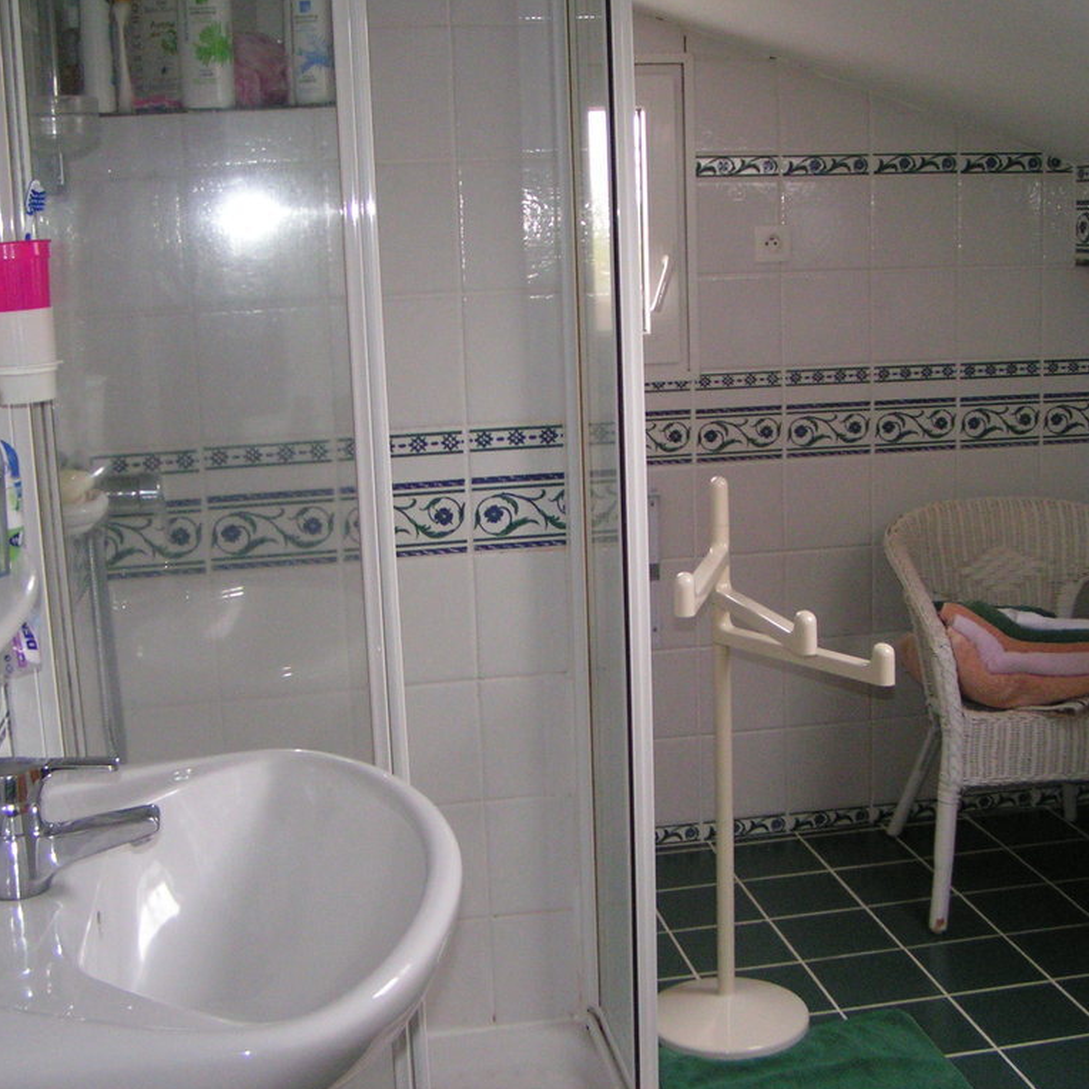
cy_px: 546
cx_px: 496
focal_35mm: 45
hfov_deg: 37.5
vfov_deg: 37.6
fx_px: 1602
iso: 200
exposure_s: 1/40
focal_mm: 5.8
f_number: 2.8
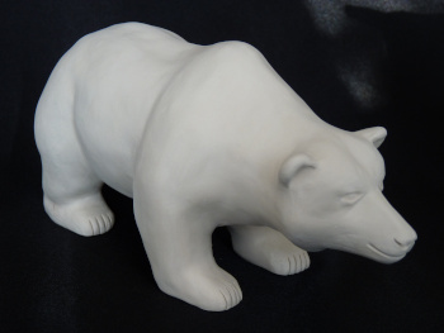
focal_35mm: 72
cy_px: 166
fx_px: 924
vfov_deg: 20.5
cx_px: 222
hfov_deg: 27.0
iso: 125
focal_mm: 12.8
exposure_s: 1/40
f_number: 3.4
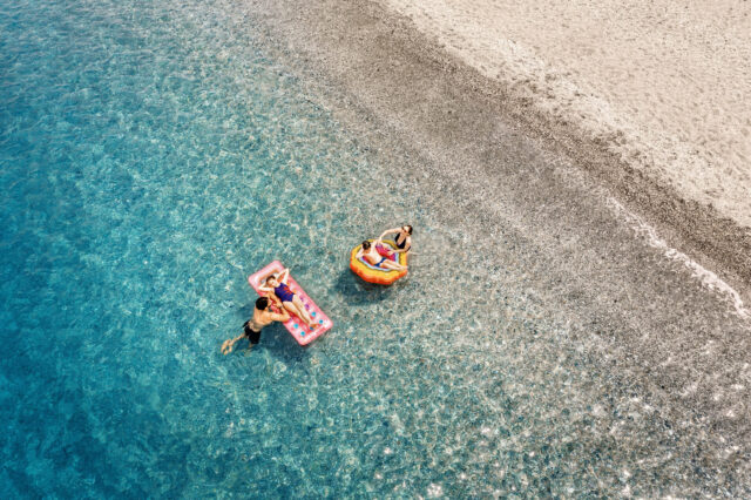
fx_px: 584
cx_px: 376
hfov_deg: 65.5
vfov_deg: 46.4
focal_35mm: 28
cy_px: 250
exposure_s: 1/800
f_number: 7.1
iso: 100
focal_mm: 10.26
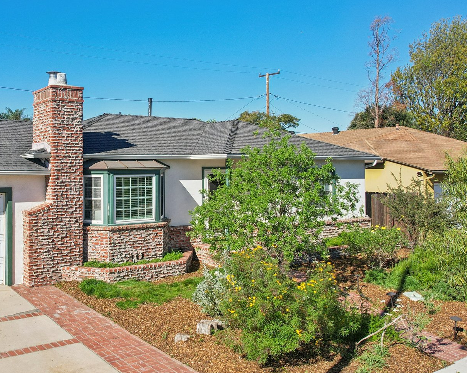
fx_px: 484
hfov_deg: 50.8
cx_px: 163
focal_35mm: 35
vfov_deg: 42.1
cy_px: 164
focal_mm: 8.4
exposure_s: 1/2000
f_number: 2.8
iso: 120
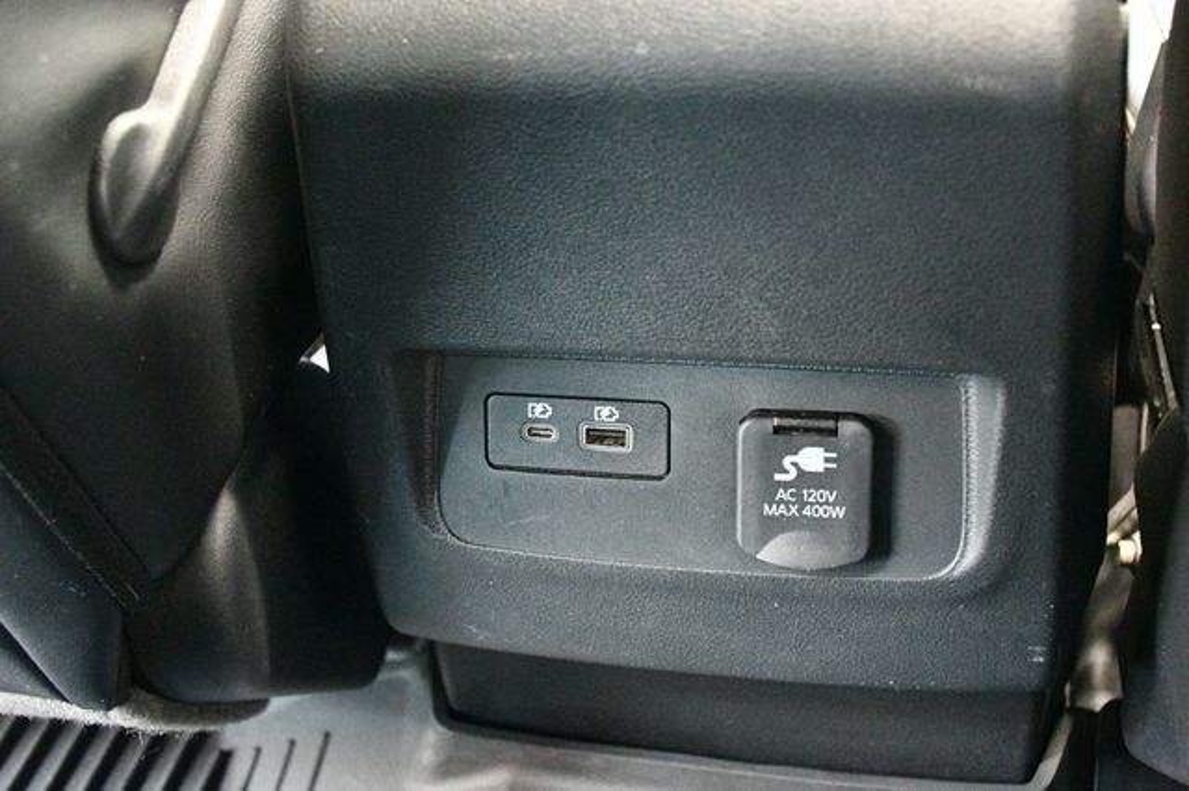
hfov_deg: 43.6
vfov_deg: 29.8
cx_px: 594
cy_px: 396
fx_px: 1485
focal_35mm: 45
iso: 12800
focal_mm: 30
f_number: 4
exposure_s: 1/13
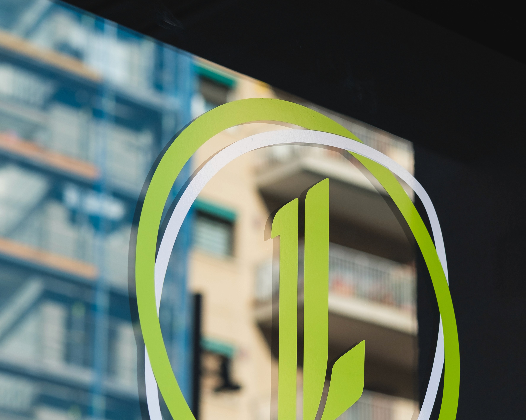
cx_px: 258
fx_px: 2055
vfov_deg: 11.7
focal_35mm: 132
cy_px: 247
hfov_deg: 14.6
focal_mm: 56
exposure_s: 1/320
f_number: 4
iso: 200
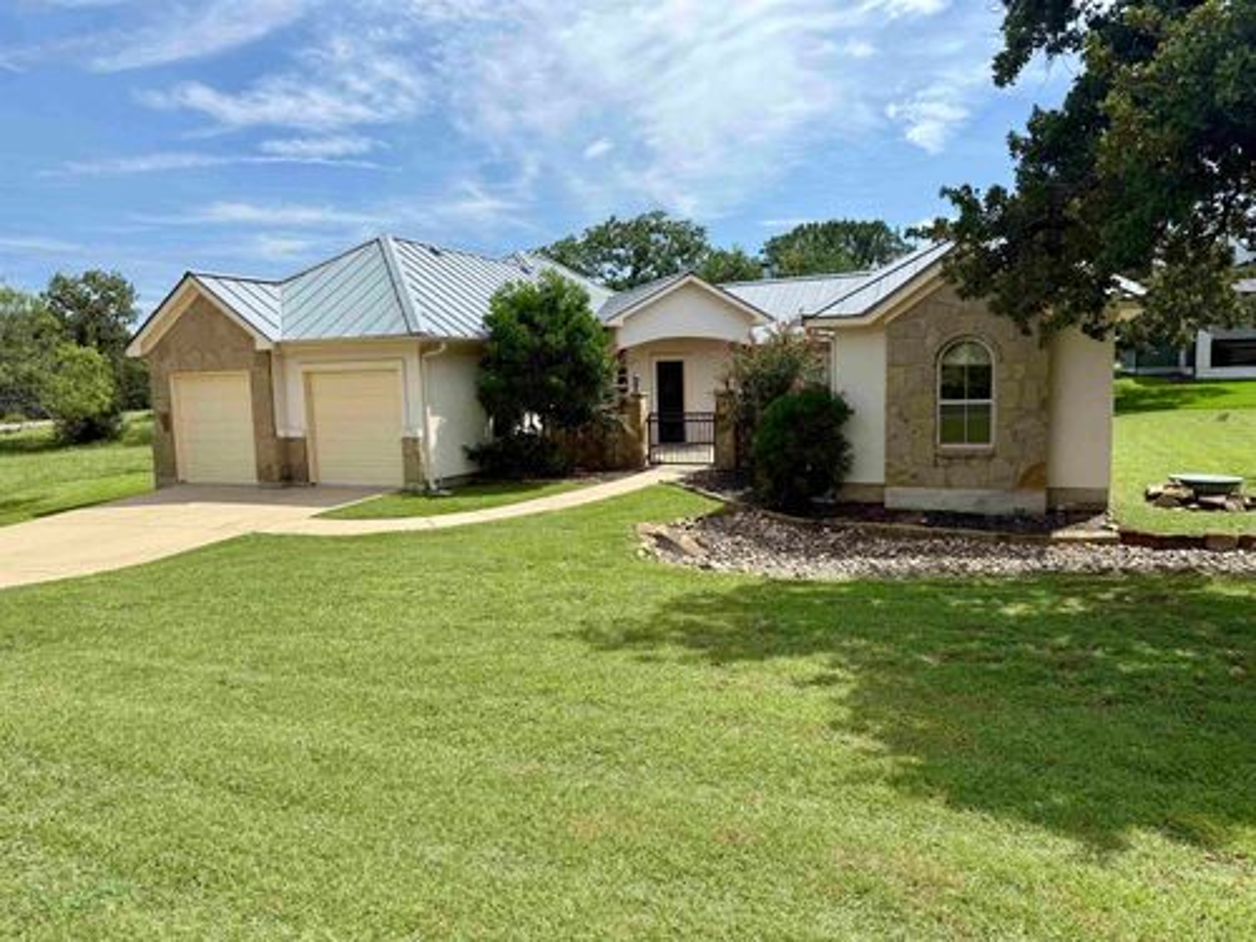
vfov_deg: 56.8
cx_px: 628
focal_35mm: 24
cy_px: 471
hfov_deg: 71.6
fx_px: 871
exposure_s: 1/5319
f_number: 1.78
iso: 80
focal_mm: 6.76
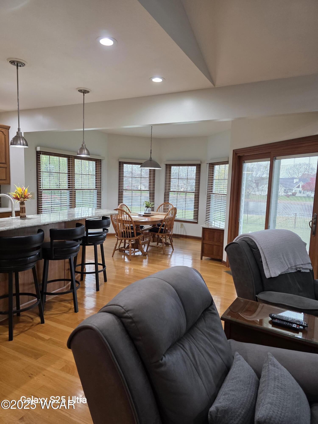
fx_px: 282
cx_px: 159
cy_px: 212
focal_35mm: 23
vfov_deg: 73.9
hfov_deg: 58.9
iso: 250
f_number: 1.7
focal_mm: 6.3
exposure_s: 1/120
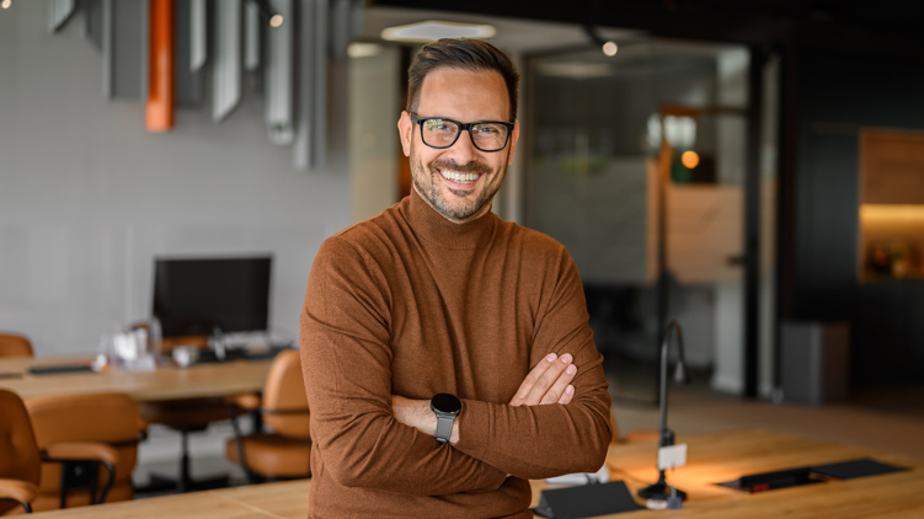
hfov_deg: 39.2
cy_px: 268
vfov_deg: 22.6
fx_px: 1298
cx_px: 466
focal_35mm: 53
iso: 220
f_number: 1.8
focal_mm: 50
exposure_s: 1/200
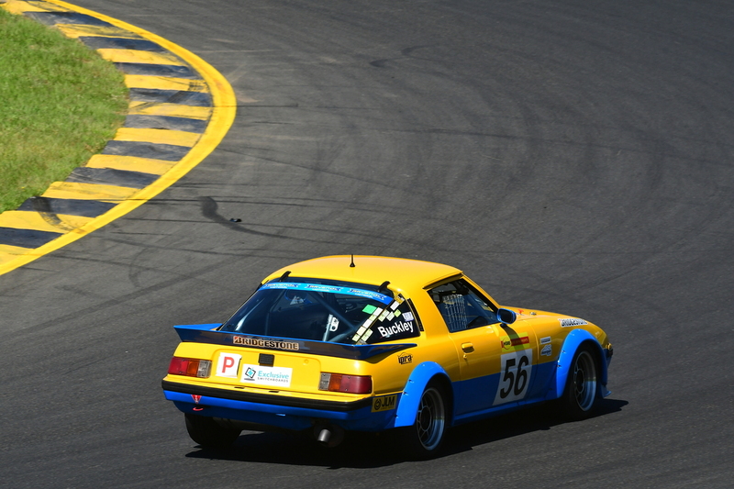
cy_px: 244
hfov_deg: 5.3
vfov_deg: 3.5
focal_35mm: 390
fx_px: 7950
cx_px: 367
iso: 500
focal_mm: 260
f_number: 13
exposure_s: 1/640
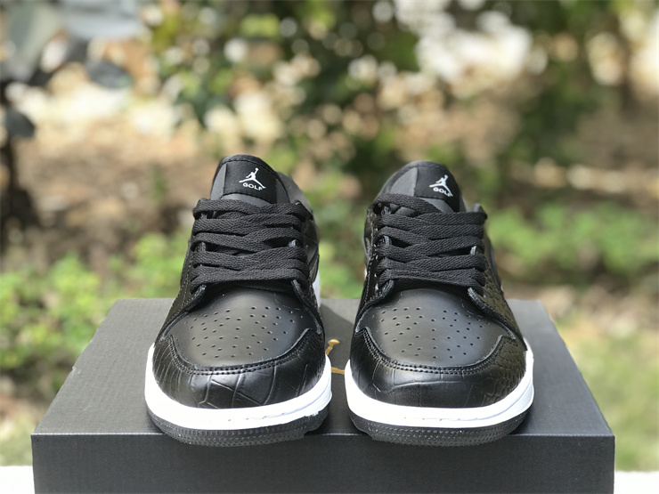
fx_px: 1085
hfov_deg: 33.8
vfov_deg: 25.7
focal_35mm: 57
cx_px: 330
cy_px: 247
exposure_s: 1/50
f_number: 2.8
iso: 20
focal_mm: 6.6
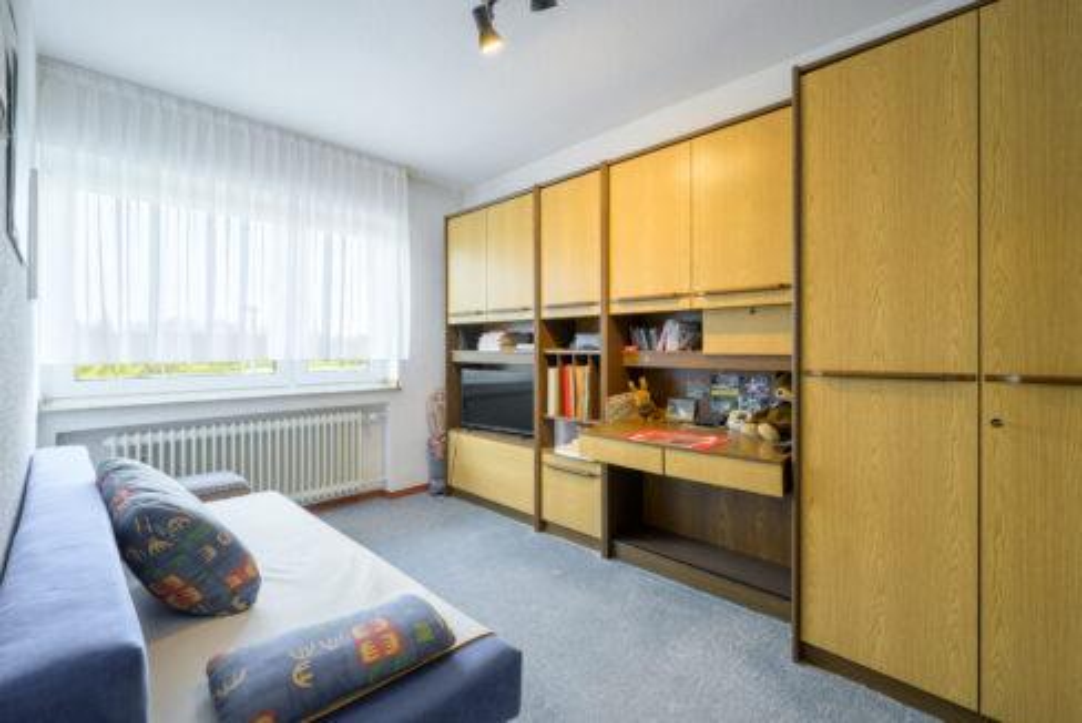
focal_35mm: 15
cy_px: 362
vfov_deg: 77.4
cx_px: 541
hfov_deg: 100.4
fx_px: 451
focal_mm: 15
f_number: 9
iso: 200
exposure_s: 1/10
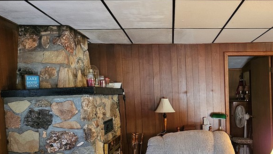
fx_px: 333
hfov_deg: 43.5
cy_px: 117
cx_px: 197
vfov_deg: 25.6
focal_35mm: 46
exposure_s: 1/120
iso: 1000
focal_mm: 5
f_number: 1.8
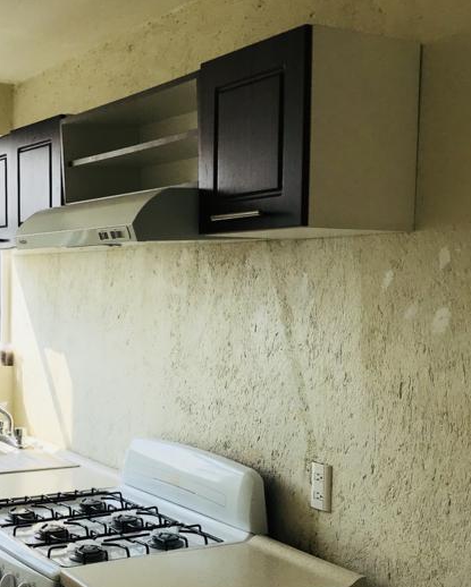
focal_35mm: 54
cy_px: 377
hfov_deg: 28.0
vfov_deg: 34.5
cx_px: 161
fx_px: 940
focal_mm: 3.99
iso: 20
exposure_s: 1/1053
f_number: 1.8
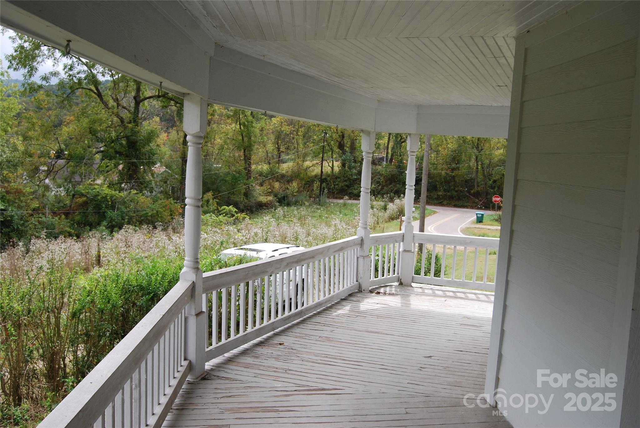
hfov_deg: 57.2
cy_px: 214
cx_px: 320
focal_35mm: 33
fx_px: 587
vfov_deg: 40.1
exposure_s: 1/160
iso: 100
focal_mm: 22
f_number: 6.3
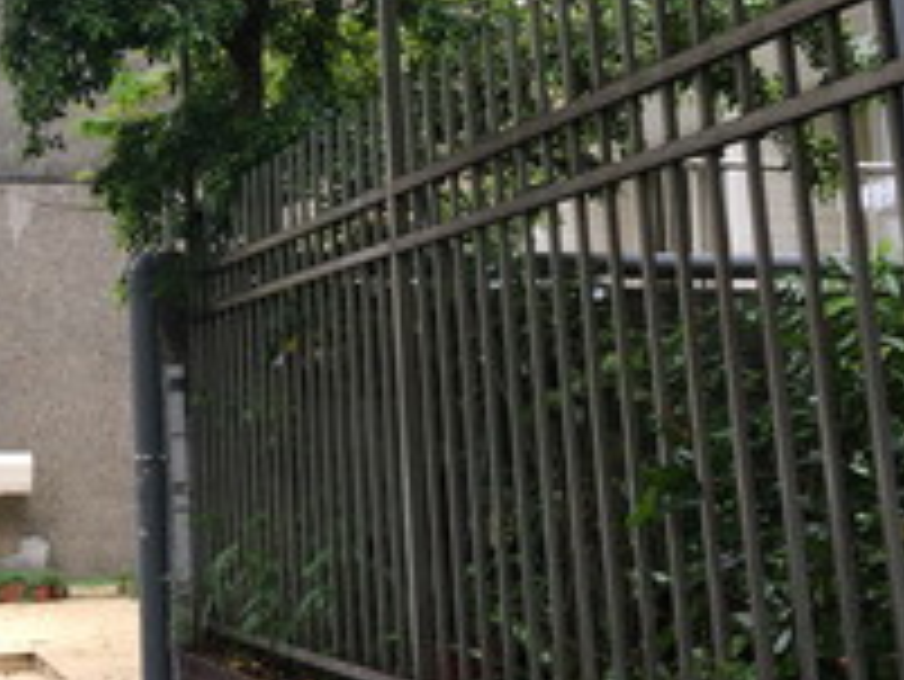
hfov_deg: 25.7
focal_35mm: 72
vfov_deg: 20.3
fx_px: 1881
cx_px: 0
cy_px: 169
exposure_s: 1/60
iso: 25
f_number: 2.2
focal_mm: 4.15
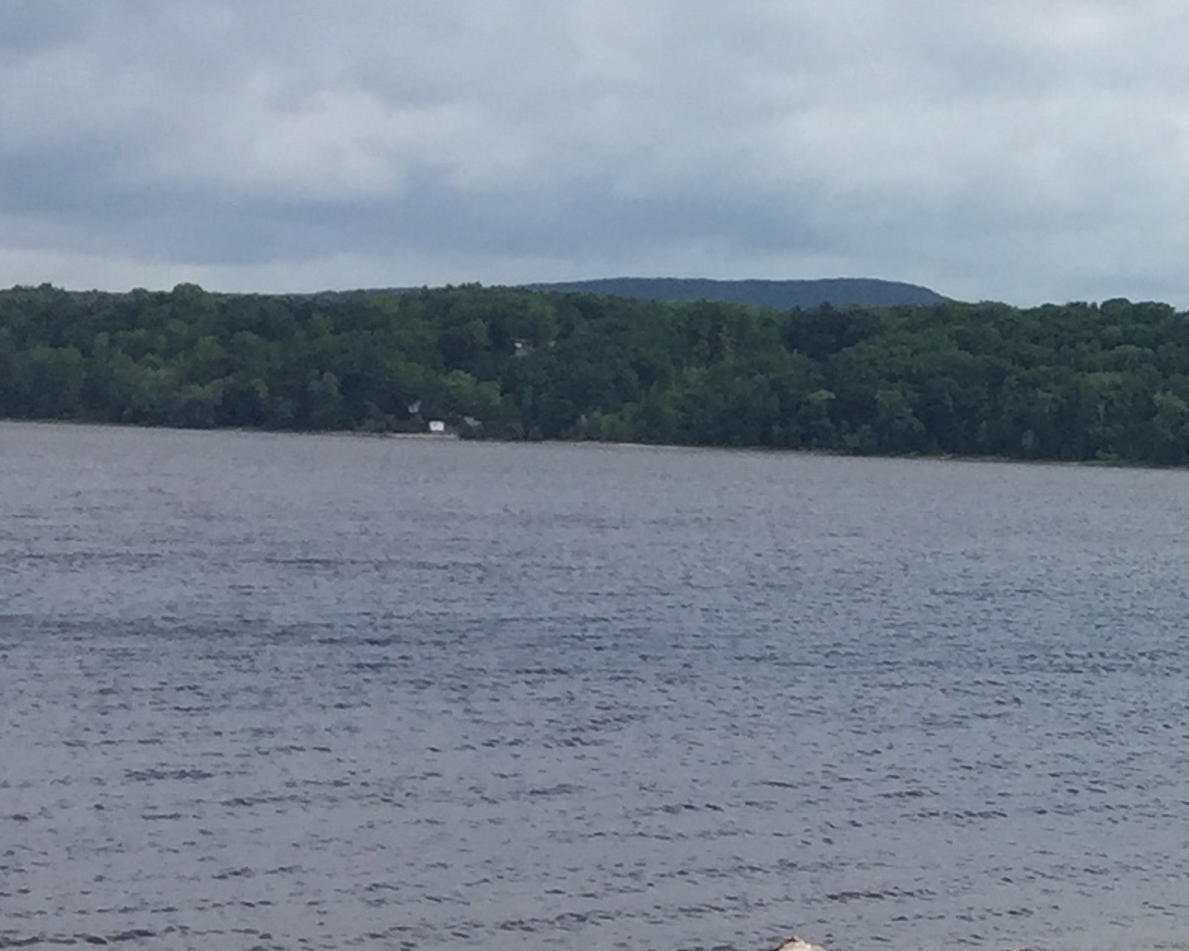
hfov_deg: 14.3
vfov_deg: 13.1
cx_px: 2211
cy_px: 704
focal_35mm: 117
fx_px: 4117
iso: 32
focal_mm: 4.15
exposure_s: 1/2198
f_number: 2.2
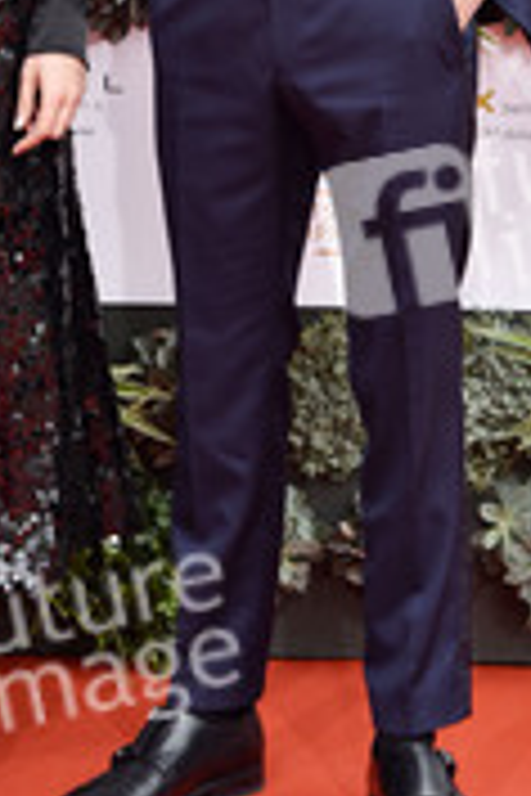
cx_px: 140
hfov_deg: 6.6
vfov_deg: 9.8
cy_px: -13
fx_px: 4602
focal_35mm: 208
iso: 320
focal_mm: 92
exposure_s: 1/160
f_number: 6.3
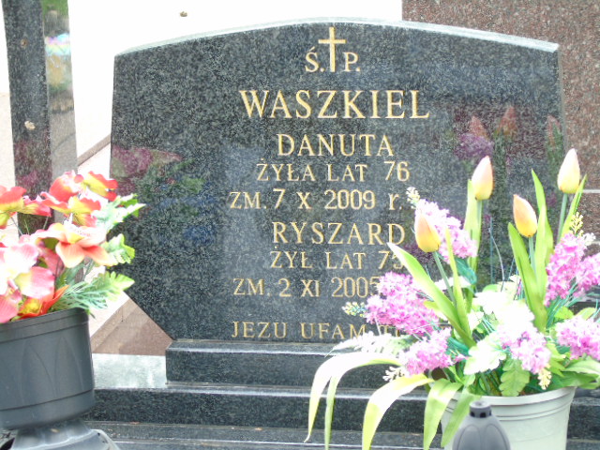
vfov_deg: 12.0
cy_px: 225
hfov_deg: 15.9
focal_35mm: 124
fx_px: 2149
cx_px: 300
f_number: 4.6
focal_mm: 22
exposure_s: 1/40
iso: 80
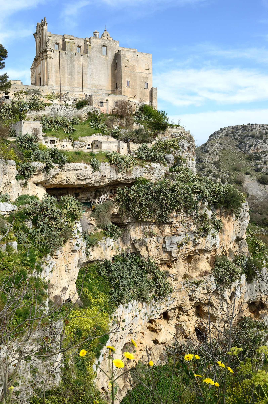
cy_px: 202
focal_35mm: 27
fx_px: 302
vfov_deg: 67.4
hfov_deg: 47.8
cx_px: 134
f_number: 9
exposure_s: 1/200
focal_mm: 18
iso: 100
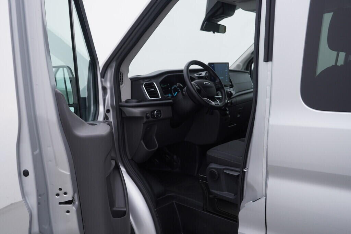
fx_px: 351
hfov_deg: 53.1
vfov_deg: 36.9
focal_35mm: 36
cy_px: 117
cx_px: 176
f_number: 4
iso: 125
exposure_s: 1/60
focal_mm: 24
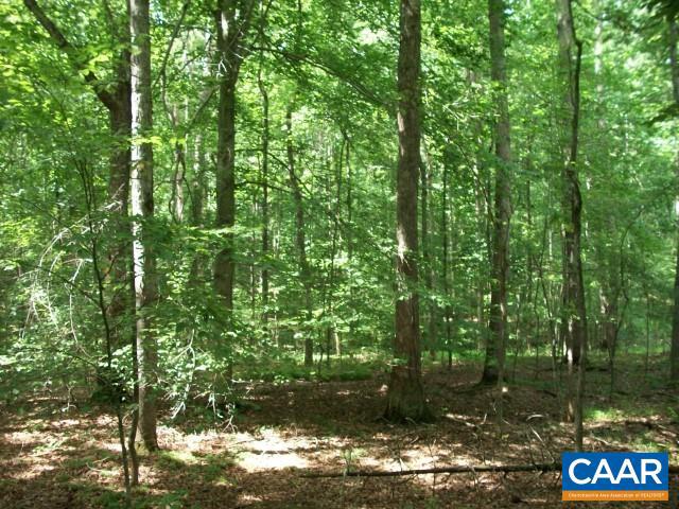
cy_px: 254
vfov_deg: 44.2
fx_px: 628
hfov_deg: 56.8
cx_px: 340
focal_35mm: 32
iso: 80
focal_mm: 5.7
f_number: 2.9
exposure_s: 1/60
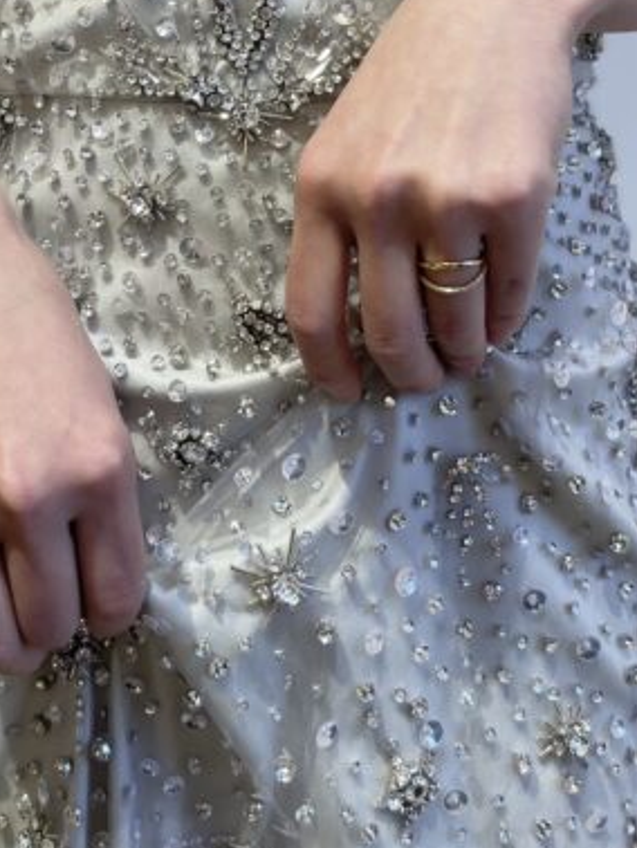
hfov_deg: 26.6
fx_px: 1348
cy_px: 40
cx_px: 276
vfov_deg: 32.6
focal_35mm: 55
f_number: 1.6
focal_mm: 4.2
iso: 50
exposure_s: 1/121
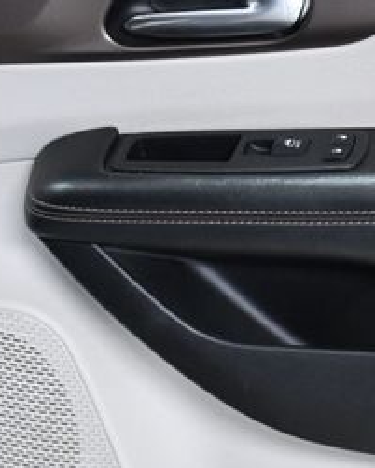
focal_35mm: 122
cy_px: 203
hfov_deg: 12.4
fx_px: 1692
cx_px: 420
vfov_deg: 15.8
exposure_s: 1/125
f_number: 5.6
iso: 2500
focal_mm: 34
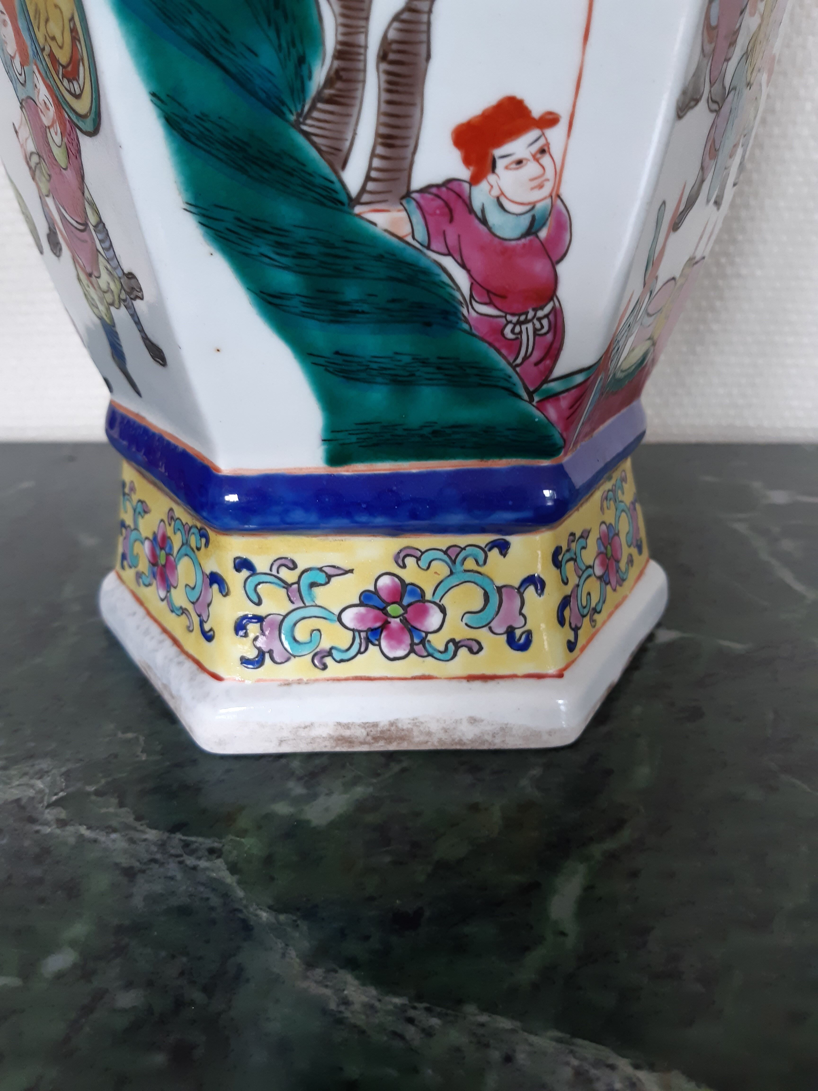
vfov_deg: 67.3
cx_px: 409
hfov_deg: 53.1
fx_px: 819
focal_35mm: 26
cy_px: 546
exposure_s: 1/60
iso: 125
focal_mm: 3.92
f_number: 1.7
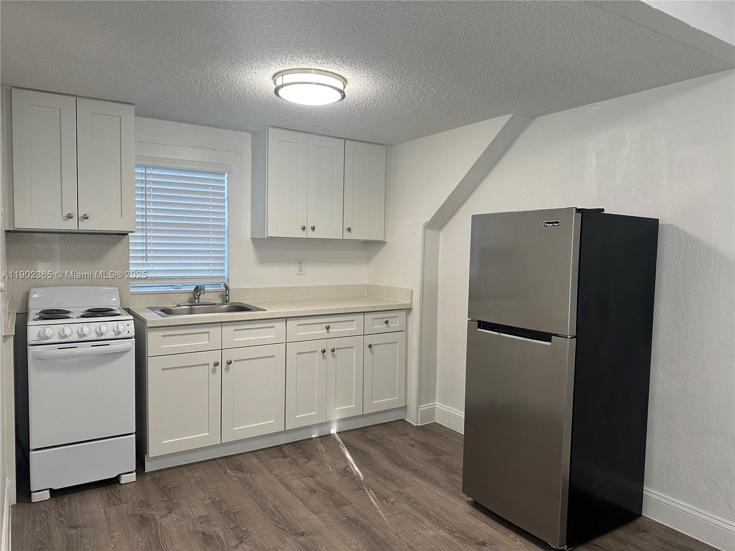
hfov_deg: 71.6
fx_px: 510
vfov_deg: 56.8
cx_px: 368
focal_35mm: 24
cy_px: 276
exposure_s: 1/120
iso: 200
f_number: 1.78
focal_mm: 6.86
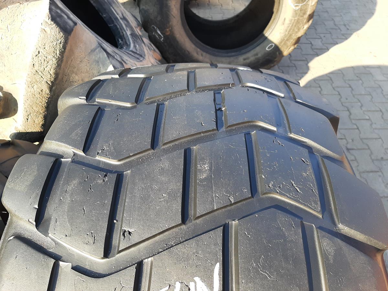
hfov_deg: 67.3
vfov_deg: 53.1
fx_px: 291
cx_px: 194
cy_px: 146
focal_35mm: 26
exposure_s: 1/400
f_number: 1.7
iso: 40
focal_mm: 3.93
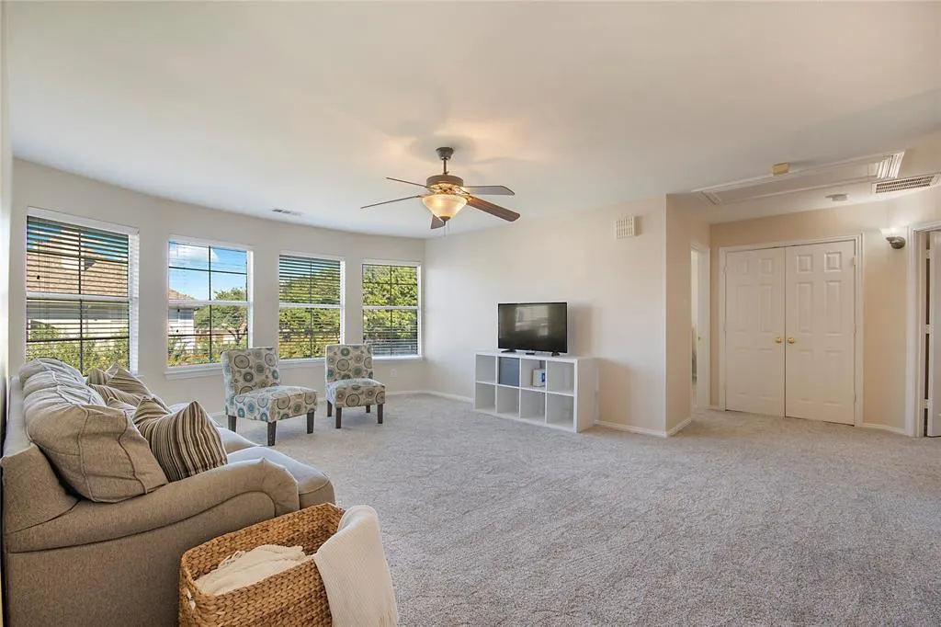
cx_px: 470
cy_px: 314
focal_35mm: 15
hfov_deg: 100.4
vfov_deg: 77.3
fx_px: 392
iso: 100
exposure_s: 1/50
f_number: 11
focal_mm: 10
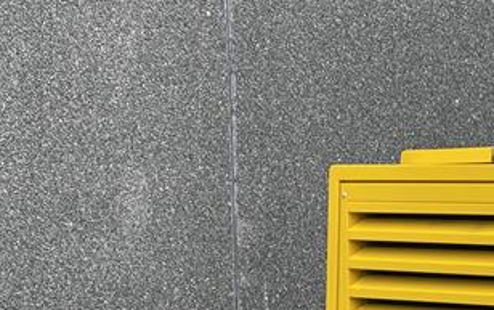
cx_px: 520
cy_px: 350
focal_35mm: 176
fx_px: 2371
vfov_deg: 7.4
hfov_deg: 11.7
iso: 20
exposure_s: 1/115
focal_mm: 7.5
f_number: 2.2
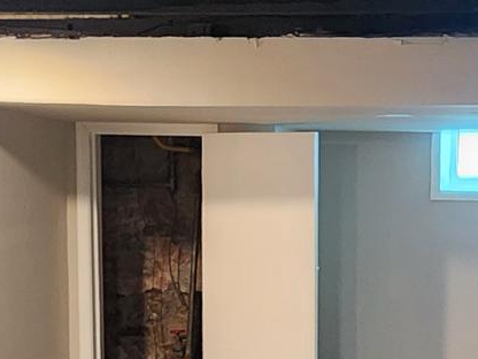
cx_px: 429
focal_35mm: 64
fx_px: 884
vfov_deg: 22.8
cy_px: 258
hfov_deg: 29.1
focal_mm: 2.2
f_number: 2.2
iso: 400
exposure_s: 1/30
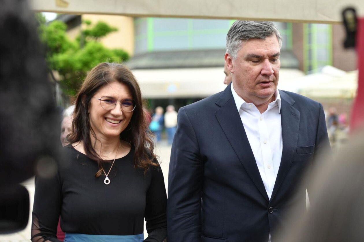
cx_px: 182
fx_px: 708
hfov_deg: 28.8
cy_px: 121
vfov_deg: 19.5
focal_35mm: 70
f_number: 5
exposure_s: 1/640
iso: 200
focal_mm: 70
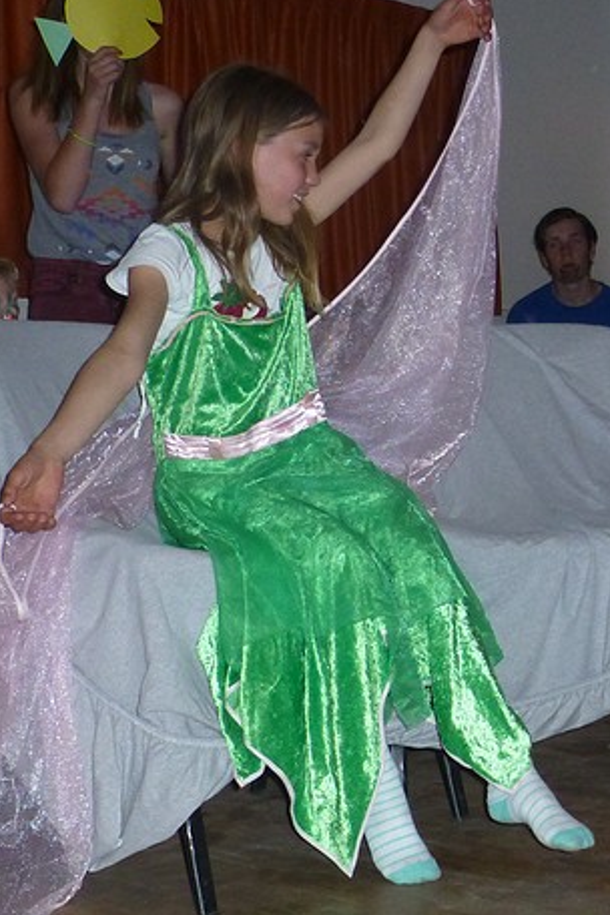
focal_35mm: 63
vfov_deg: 31.9
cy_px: 468
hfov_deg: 20.5
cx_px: 690
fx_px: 1601
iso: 320
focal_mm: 4.8
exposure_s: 1/60
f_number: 3.4
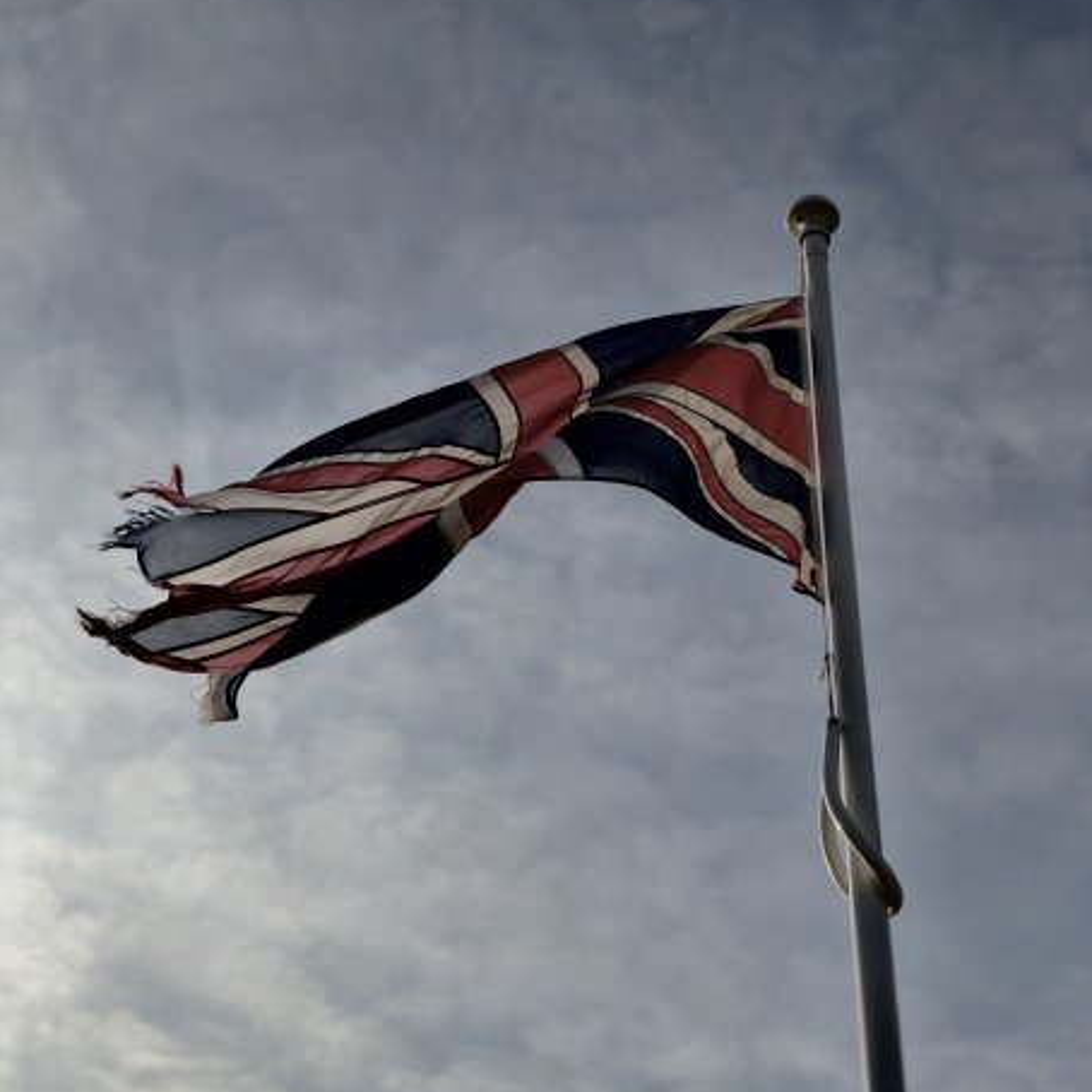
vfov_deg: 27.7
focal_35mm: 62
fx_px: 2213
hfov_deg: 27.7
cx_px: 550
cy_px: 604
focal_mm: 6
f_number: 2.4
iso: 16
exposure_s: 1/2288
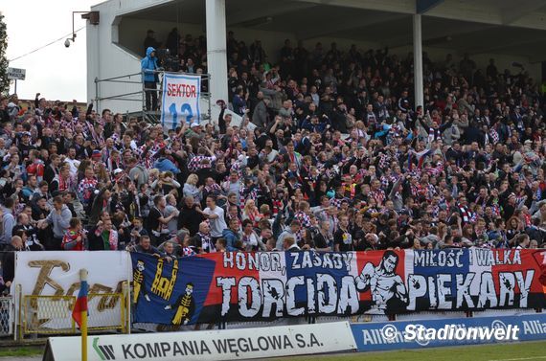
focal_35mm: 105
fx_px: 1589
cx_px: 273
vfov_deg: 13.0
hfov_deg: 19.5
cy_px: 180
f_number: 5.6
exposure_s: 1/500
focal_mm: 70
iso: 360
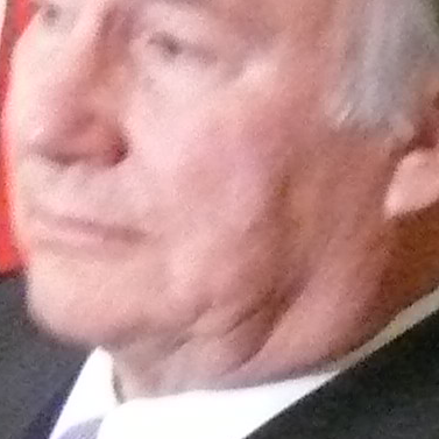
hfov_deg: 1.9
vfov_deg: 1.9
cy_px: 72
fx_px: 13014
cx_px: 1353
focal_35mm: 907
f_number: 3.6
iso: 800
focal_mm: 22.4
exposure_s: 1/20
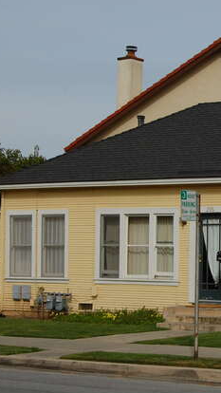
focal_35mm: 97
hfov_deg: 12.1
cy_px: 219
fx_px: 1010
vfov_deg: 22.0
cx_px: 289
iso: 200
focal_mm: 32
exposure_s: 1/160
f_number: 16
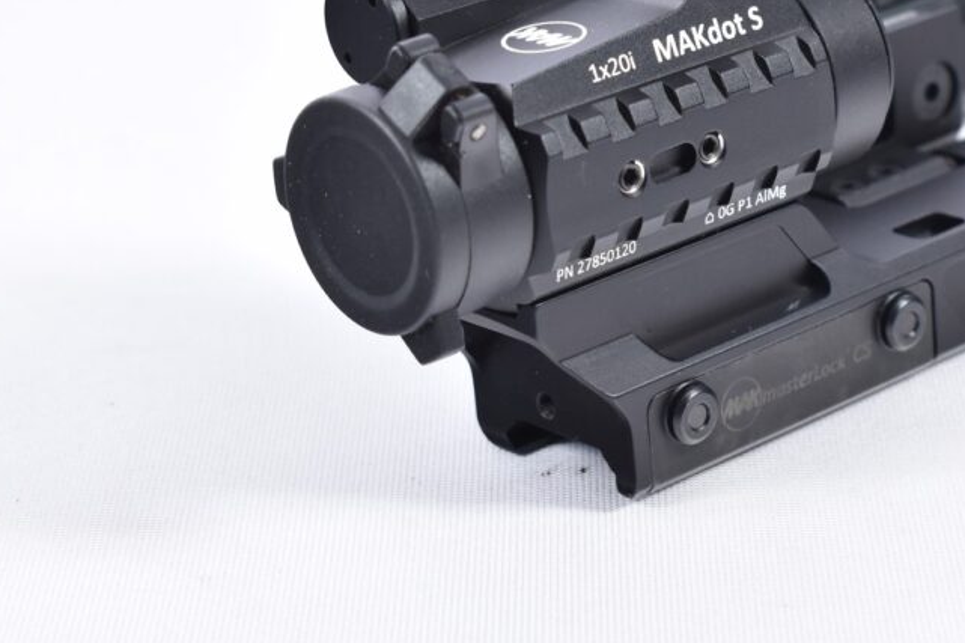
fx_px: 3162
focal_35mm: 118
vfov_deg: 11.6
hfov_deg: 17.2
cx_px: 765
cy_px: 164
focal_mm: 42
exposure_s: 1/50
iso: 640
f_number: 5
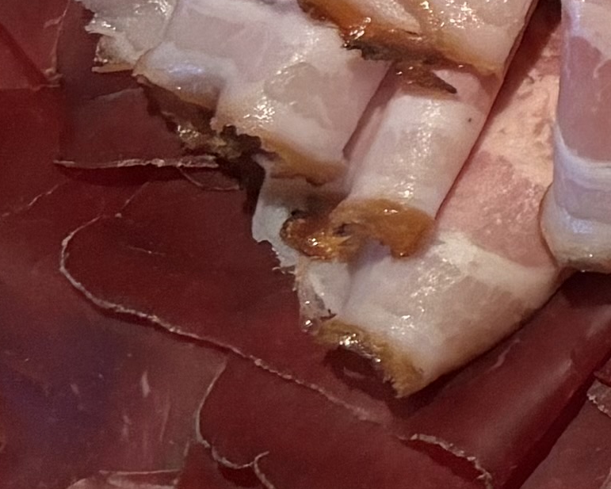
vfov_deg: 7.9
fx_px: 3400
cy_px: -441
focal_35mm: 188
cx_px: 2190
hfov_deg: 7.9
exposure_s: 1/50
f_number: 1.6
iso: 125
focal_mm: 5.96
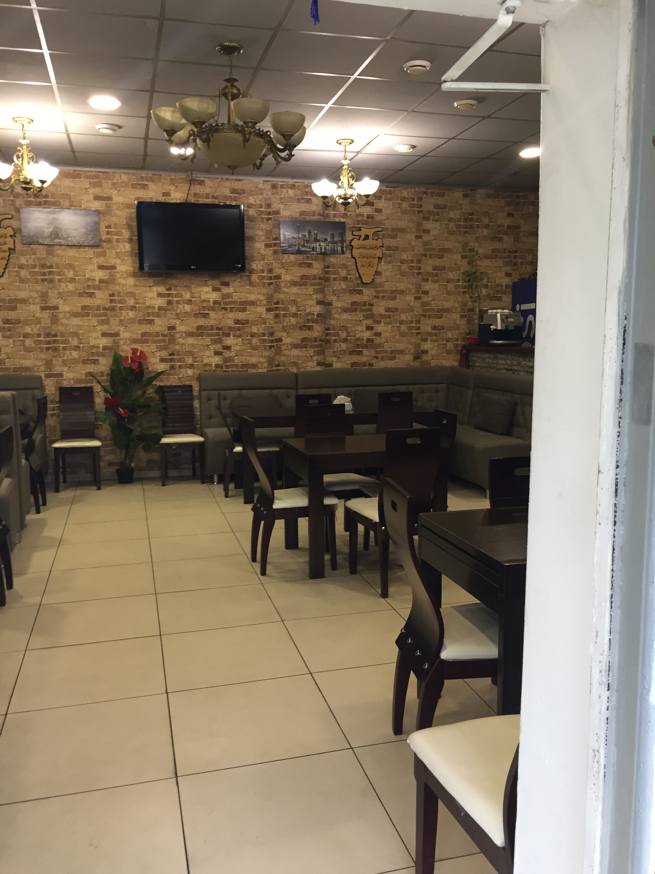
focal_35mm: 29
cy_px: 437
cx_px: 328
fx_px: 732
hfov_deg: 48.2
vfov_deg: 61.7
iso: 125
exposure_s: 1/33
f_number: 2.2
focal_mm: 4.15
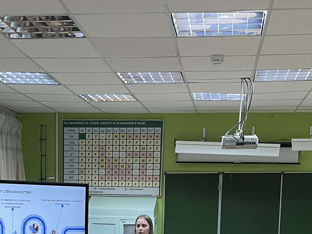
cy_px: 335
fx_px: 676
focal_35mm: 75
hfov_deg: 25.9
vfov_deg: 17.9
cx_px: 105
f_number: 1.6
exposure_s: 1/50
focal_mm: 4.2
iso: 125
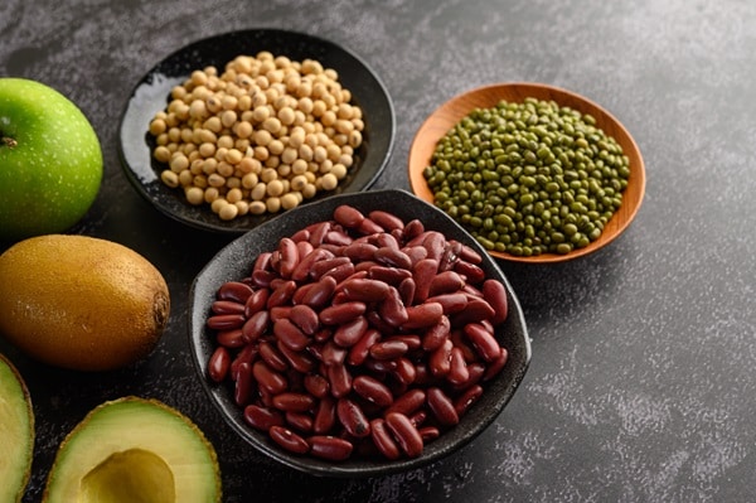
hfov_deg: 33.4
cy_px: 252
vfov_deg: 22.6
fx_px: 1259
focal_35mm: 60
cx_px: 378
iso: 100
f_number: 8
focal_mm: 60
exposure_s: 1/125
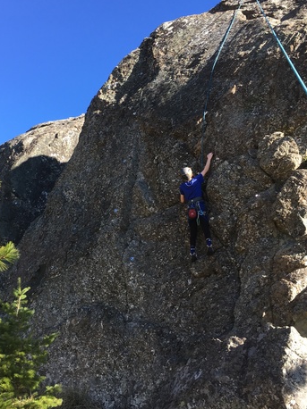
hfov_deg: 37.5
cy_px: 191
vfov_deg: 49.0
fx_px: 450
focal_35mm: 38
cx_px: 120
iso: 25
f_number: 2.2
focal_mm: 4.15
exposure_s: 1/250
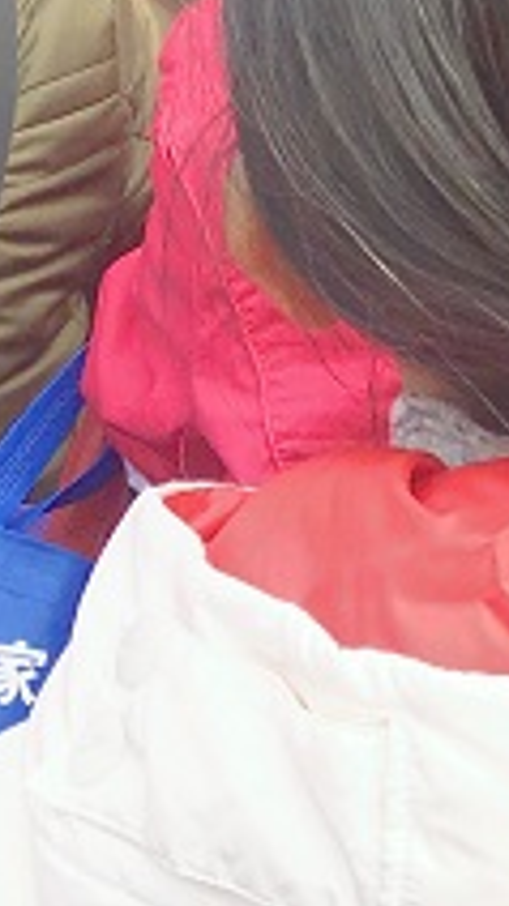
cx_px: 1181
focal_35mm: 119
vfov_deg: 17.0
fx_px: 2860
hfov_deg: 9.2
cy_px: -269
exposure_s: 1/481
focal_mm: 4.15
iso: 25
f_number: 2.2
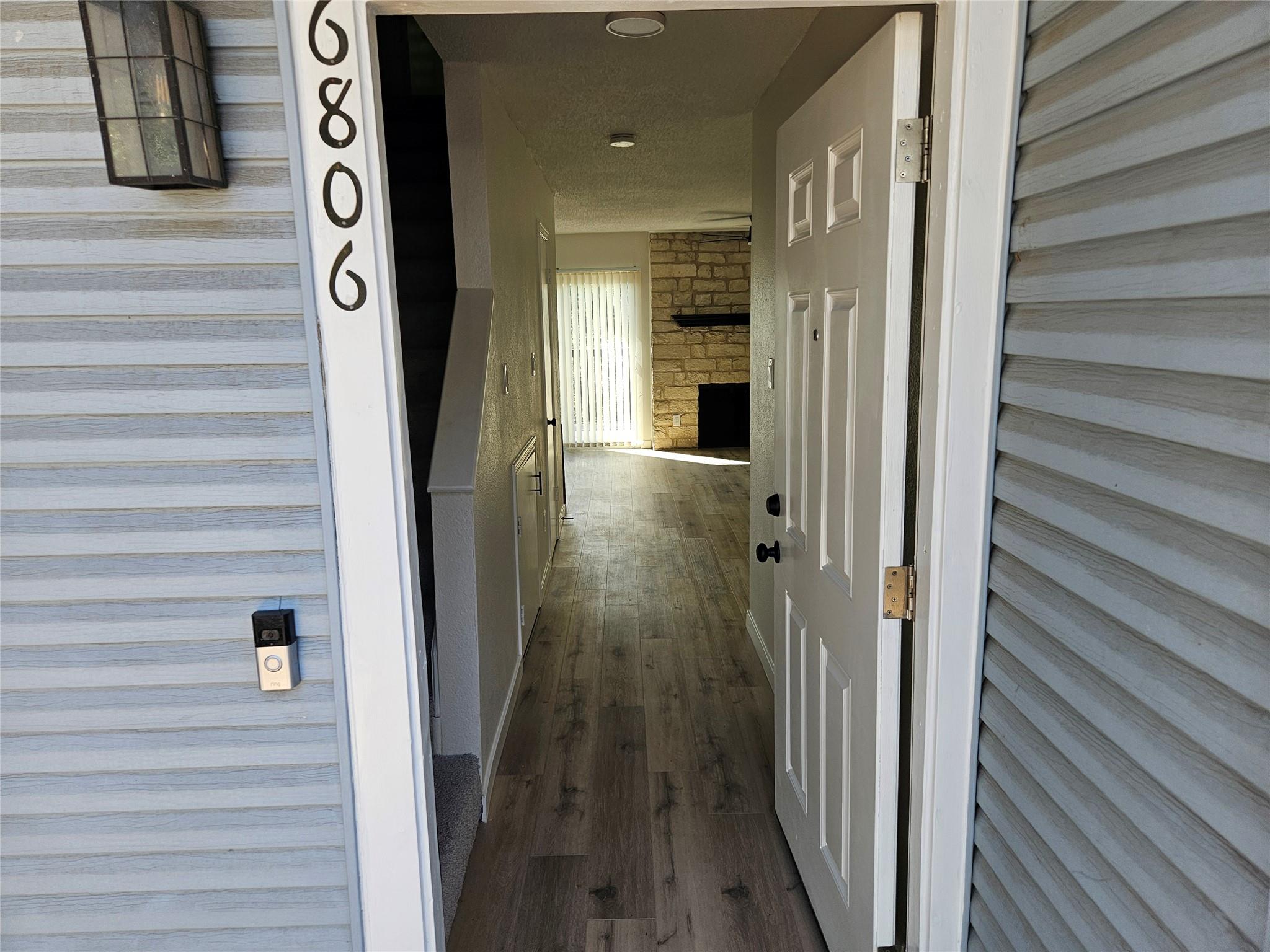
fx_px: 844
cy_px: 476
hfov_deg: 73.9
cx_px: 635
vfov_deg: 58.9
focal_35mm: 23
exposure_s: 1/207
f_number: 1.8
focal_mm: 5.4
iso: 50
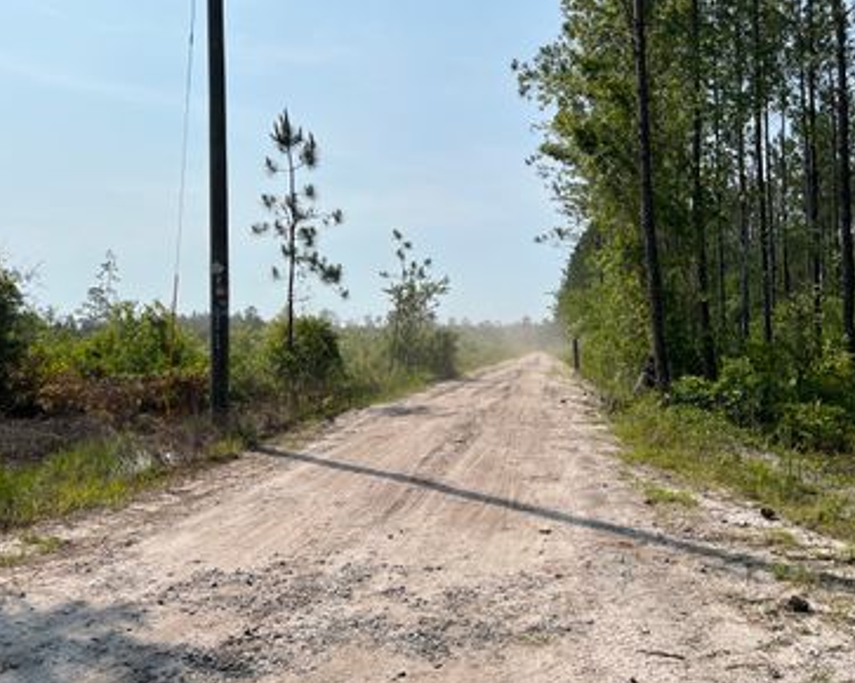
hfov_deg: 51.5
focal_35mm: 35
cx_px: 469
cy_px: 291
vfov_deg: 42.1
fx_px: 885
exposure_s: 1/8696
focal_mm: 5.7
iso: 50
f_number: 1.5
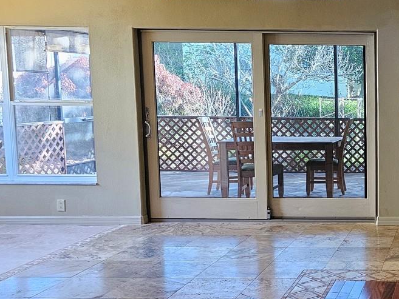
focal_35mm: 56
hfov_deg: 30.3
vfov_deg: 26.1
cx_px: 453
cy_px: 156
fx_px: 646
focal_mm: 6.3
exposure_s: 1/120
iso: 320
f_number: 1.7
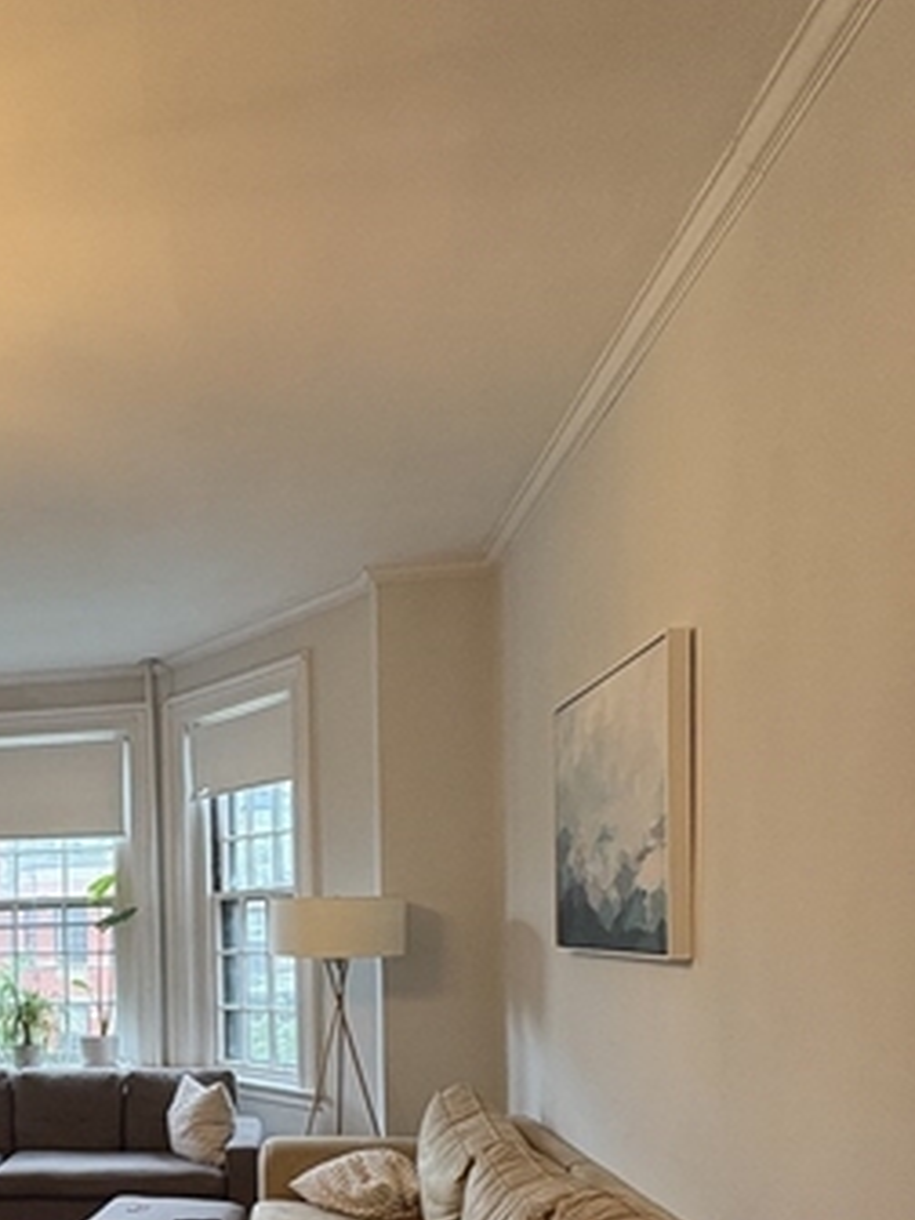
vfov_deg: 52.9
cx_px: 44
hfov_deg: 39.9
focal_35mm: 32
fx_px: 1128
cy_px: 984
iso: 160
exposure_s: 1/120
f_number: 2.2
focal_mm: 2.22
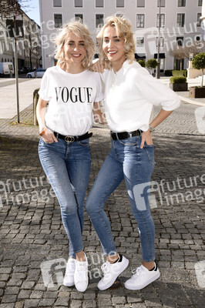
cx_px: 102
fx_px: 325
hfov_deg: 35.0
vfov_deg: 50.7
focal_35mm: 38
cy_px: 154
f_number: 11
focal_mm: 38
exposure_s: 1/160
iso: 320
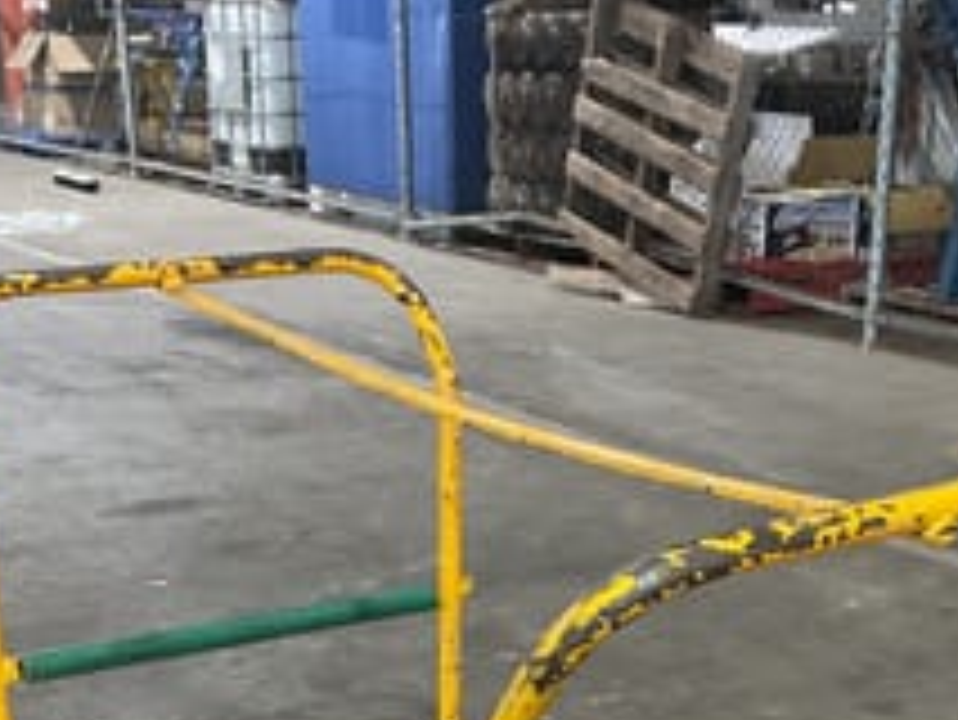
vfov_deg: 20.4
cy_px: 839
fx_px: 1883
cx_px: 643
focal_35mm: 68
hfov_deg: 28.4
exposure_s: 1/40
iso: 200
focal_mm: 3
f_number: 1.8
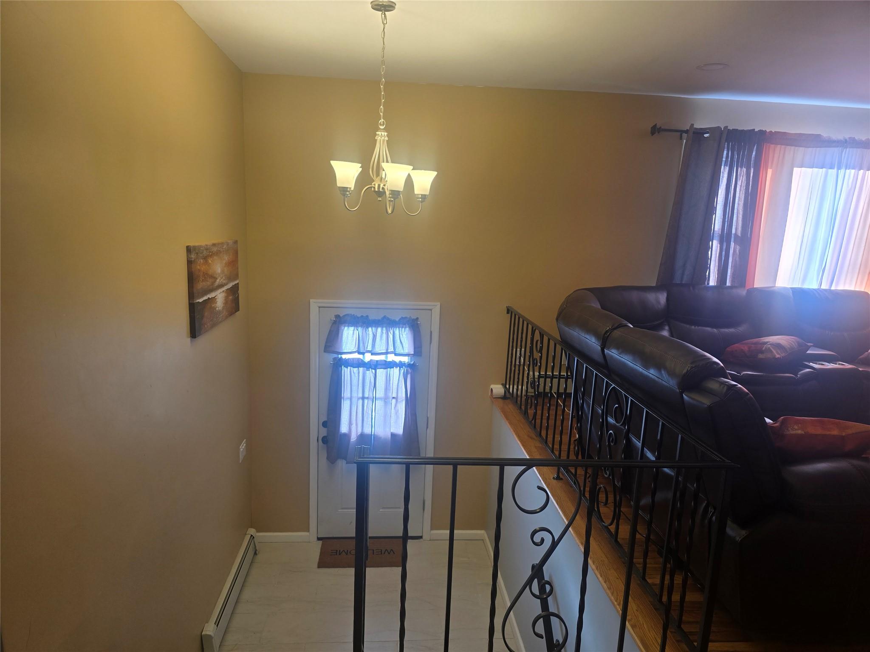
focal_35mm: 23
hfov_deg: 73.9
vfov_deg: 58.9
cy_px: 326
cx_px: 435
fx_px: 578
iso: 50
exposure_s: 1/120
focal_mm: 6.3
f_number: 1.7
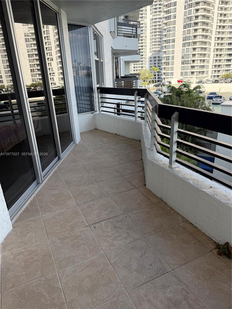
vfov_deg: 71.6
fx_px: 214
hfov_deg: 56.8
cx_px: 116
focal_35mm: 24
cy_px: 154
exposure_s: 1/1075
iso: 100
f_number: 1.78
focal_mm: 6.76
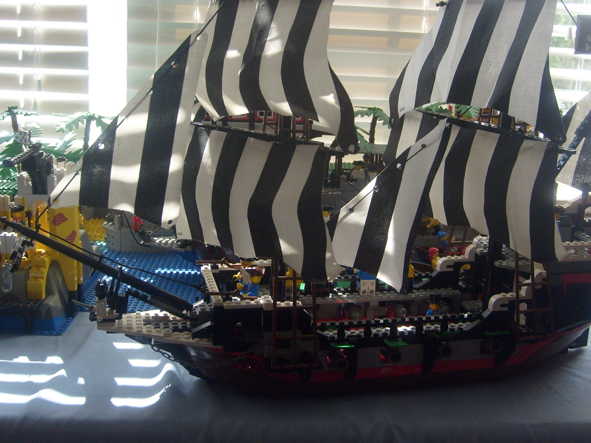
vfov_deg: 33.6
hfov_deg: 43.8
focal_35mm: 43
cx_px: 313
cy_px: 209
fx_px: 734
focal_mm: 5.8
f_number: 2.8
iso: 80
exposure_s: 1/125
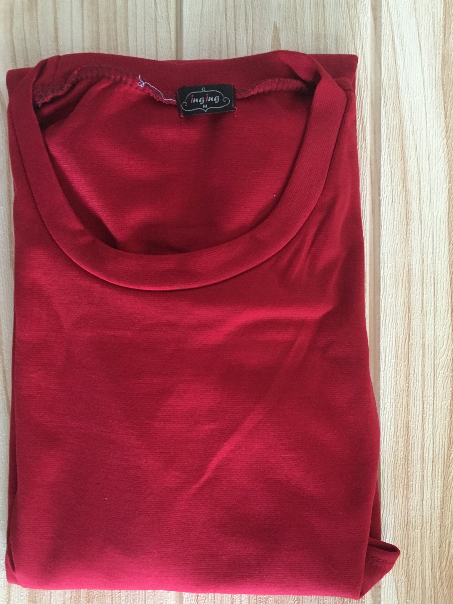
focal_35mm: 36
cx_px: 199
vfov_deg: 51.3
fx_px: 628
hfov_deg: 39.6
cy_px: 319
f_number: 2.2
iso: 160
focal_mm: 4.15
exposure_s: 1/33
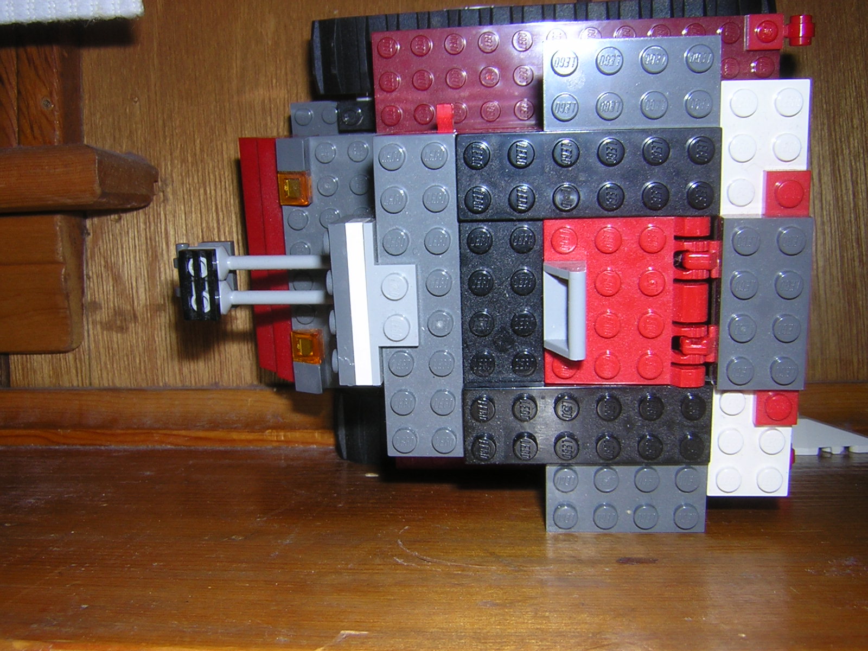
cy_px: 326
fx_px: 903
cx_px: 434
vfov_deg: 39.7
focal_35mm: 36
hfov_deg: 51.4
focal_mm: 4.7
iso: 100
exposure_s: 1/60.1
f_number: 5.2
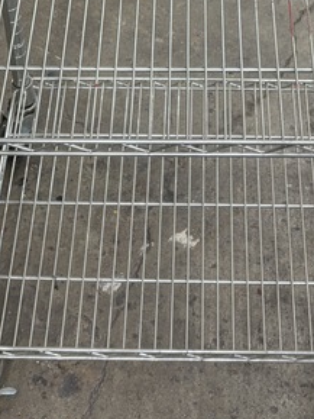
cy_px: -97
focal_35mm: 92
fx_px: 1112
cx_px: 192
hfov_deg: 16.1
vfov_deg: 19.9
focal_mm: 5.96
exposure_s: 1/60
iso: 125
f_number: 1.6
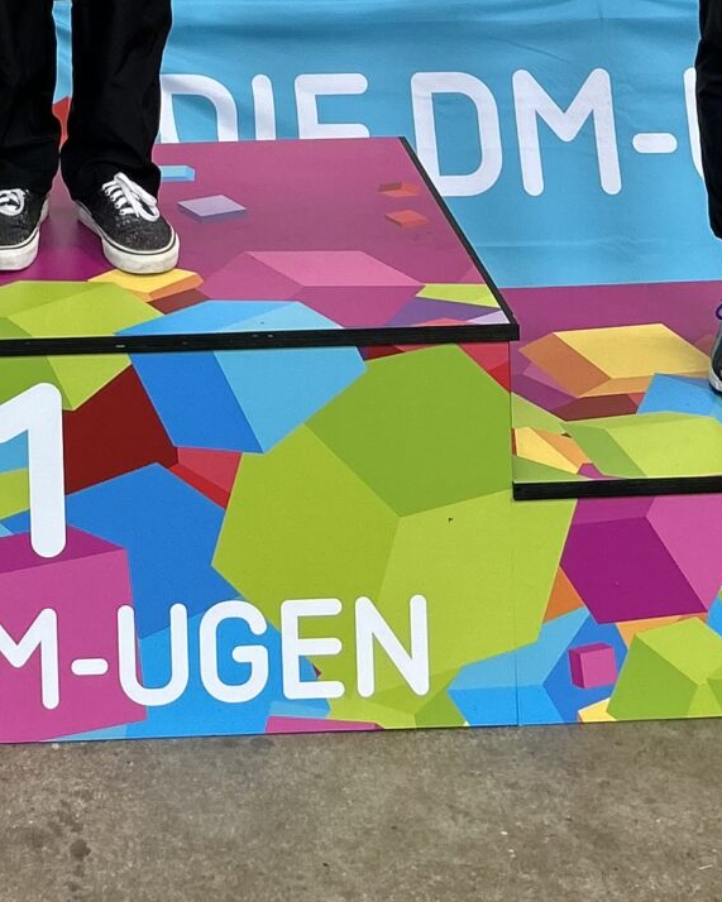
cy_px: -594
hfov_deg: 16.5
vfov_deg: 17.9
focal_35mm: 91
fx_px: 2431
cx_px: 1
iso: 40
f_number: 1.5
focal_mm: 5.7
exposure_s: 1/202
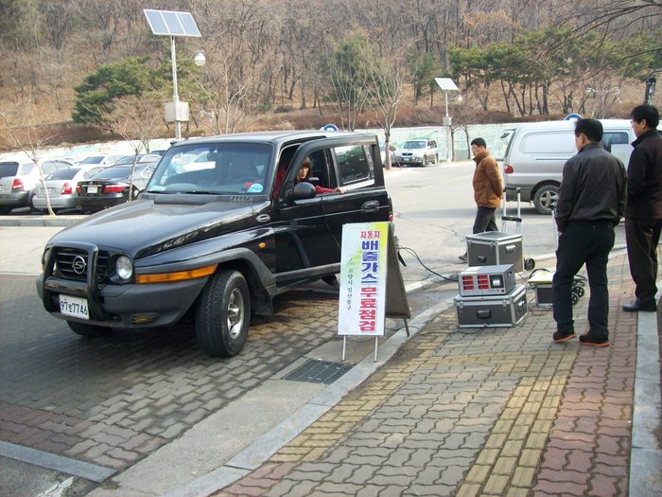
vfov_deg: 39.7
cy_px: 248
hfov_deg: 51.4
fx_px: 688
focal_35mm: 36
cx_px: 331
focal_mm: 6
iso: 80
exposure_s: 1/278
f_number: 2.7
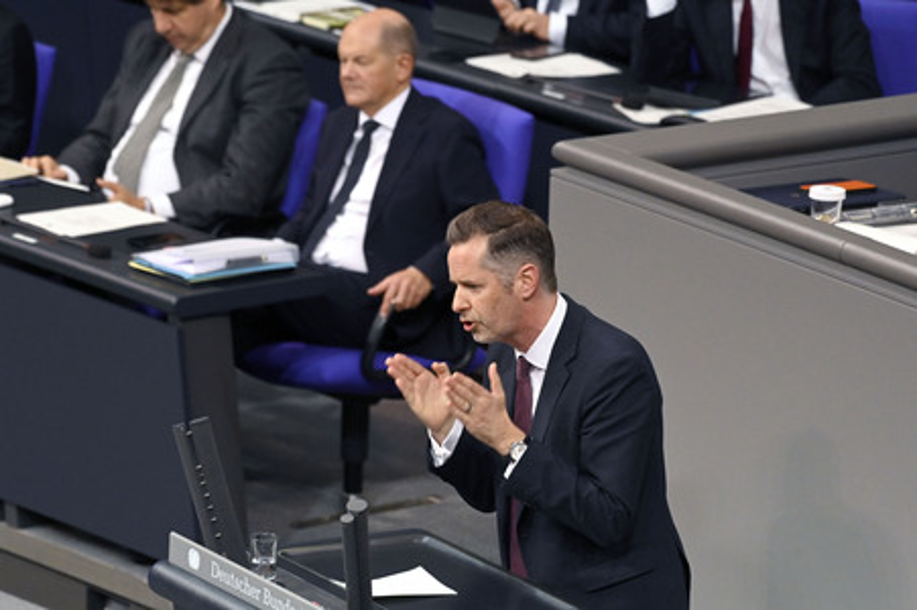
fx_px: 7127
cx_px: 458
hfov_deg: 7.4
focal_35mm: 280
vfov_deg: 4.9
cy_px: 305
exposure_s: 1/400
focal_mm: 280
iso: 10000
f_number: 5.6
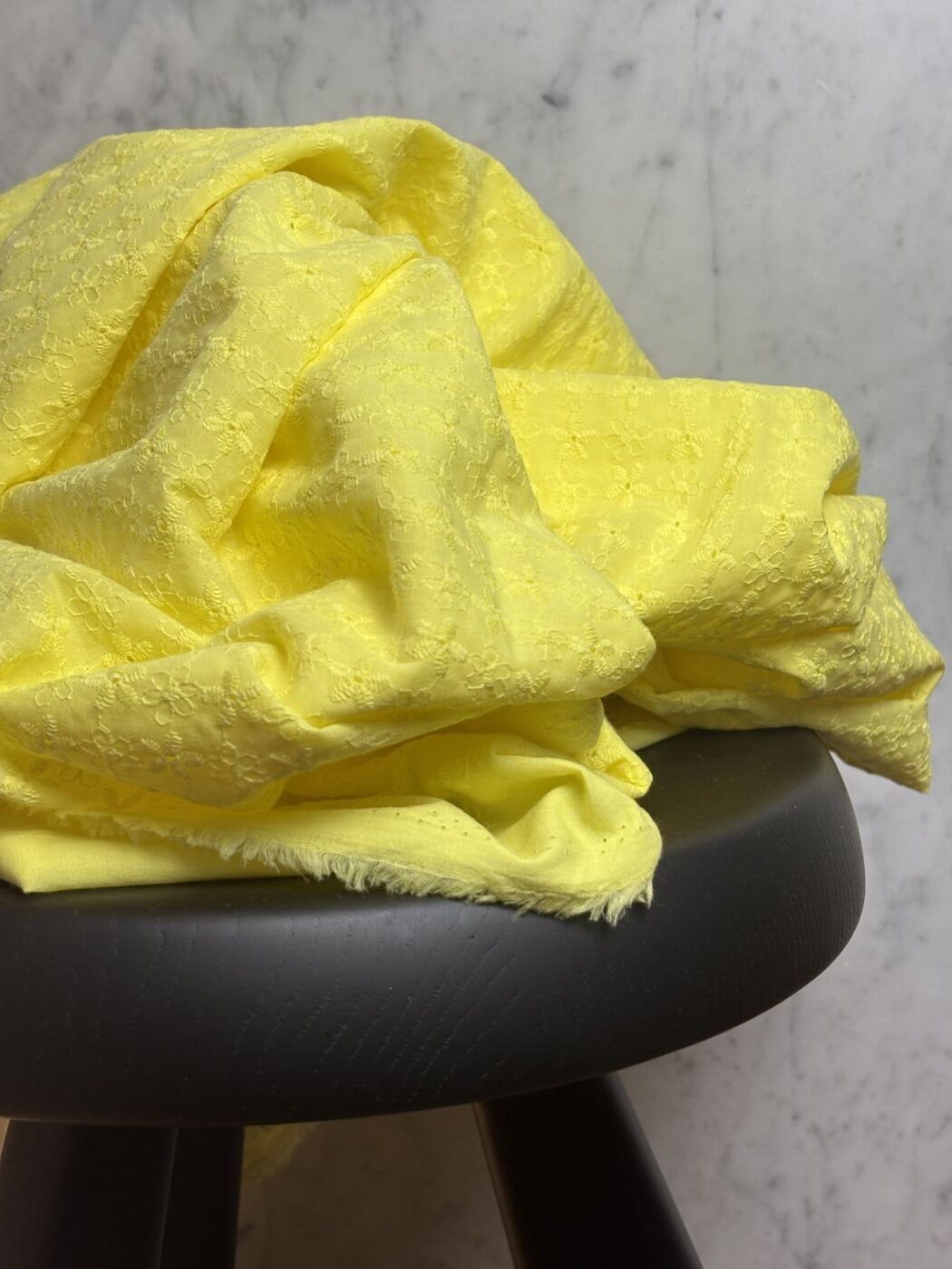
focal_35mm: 52
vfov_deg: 36.8
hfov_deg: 28.0
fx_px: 1907
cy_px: 634
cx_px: 476
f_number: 1.6
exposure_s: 1/120
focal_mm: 5.96
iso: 50
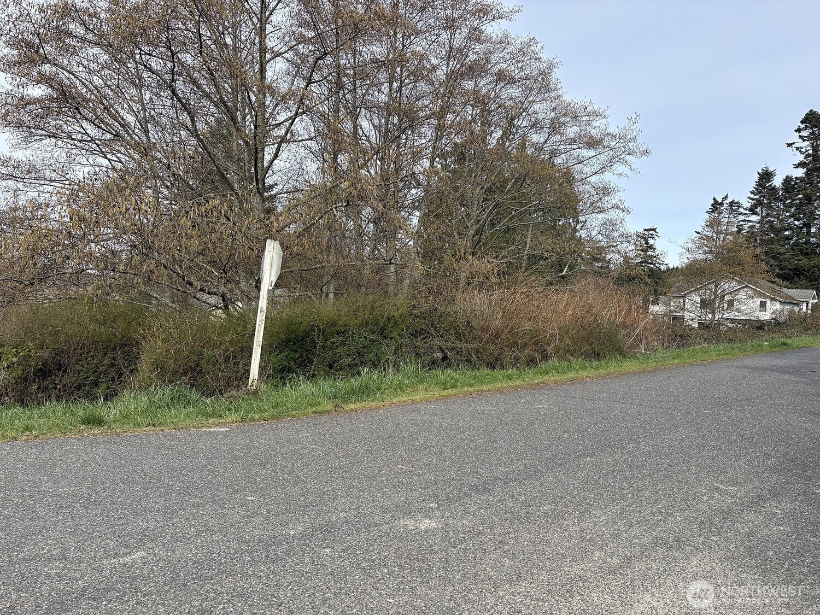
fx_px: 616
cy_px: 308
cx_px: 410
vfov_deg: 53.1
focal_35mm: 26
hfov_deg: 67.3
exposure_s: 1/1587
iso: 50
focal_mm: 5.96
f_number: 1.6
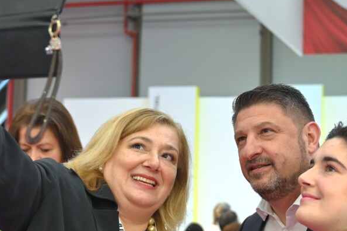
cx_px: 222
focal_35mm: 79
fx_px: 761
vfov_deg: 17.3
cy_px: 103
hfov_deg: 25.6
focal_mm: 31.5
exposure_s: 1/161
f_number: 2.8
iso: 400
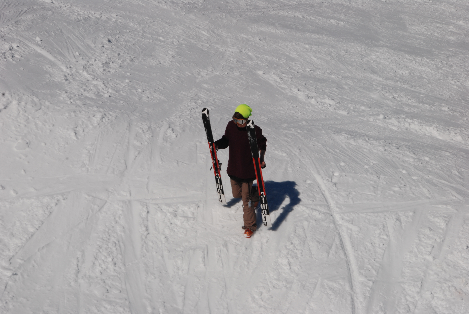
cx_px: 234
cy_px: 157
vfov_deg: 9.7
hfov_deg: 14.4
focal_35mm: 142
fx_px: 1859
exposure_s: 1/125
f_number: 25
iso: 200
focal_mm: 95
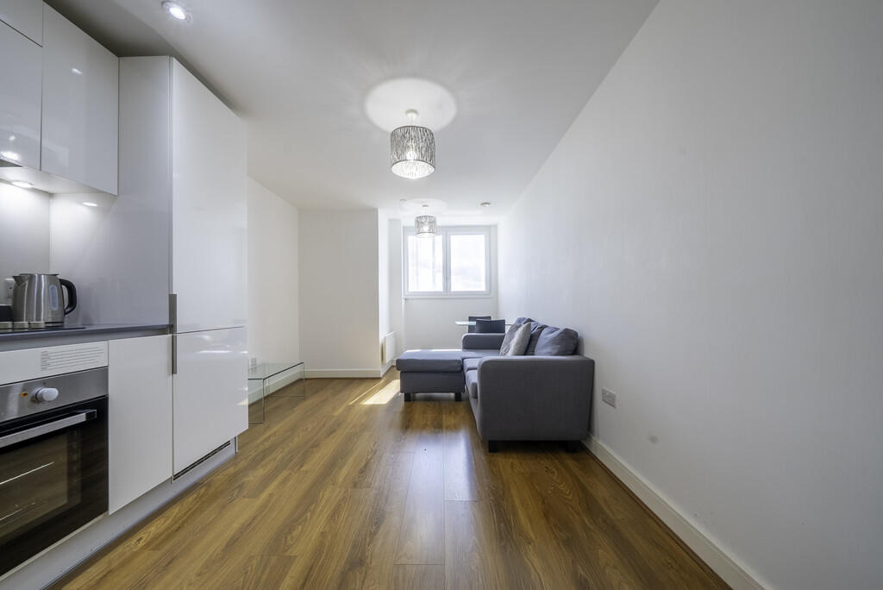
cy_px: 295
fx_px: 294
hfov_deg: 112.6
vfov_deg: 90.1
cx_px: 442
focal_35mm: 12
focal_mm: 12
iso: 320
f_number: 10
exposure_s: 1/40
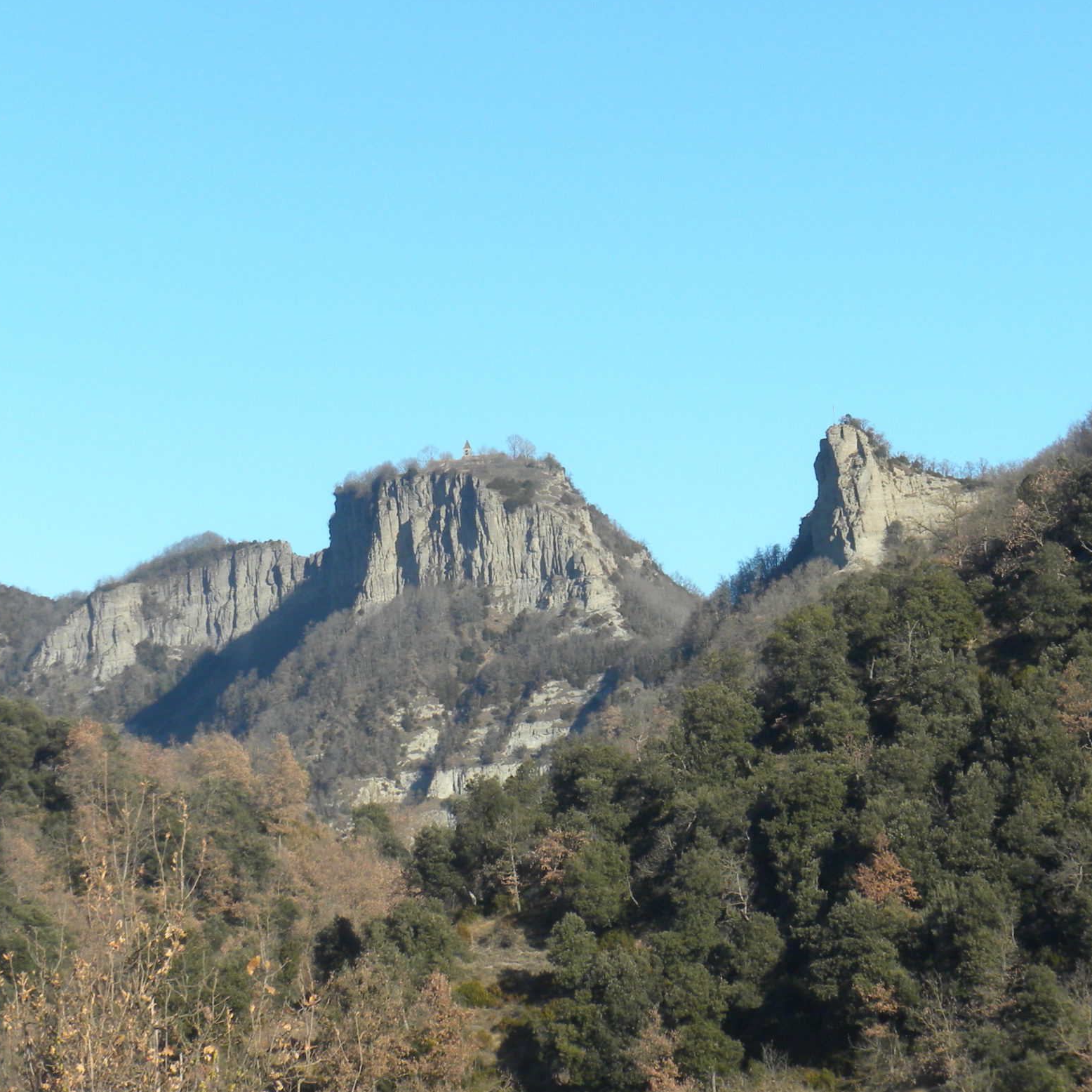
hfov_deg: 10.1
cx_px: 518
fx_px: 6174
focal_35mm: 173
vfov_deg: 10.1
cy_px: 614
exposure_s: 1/499
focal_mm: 21
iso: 106
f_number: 5.1
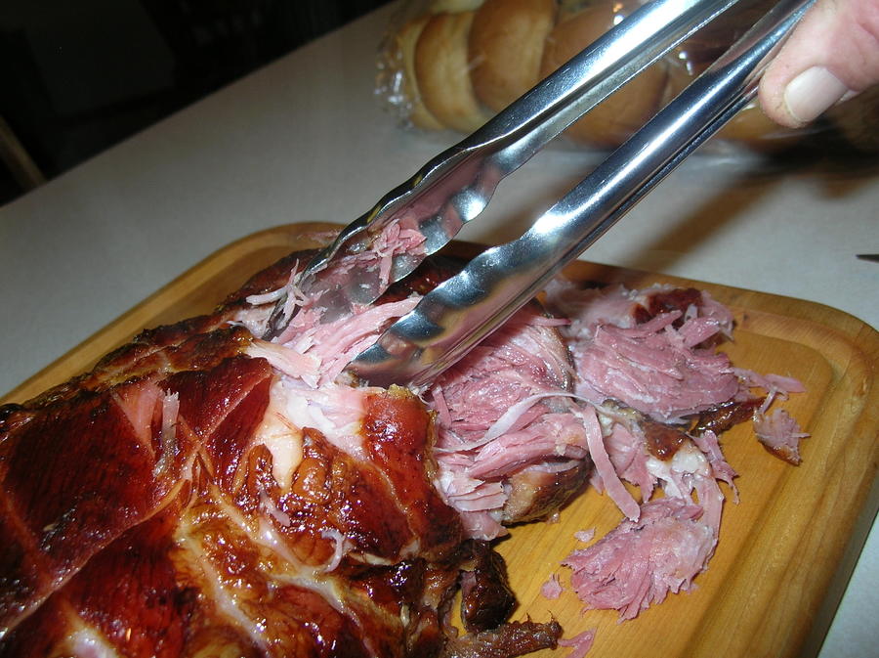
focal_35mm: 36
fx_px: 913
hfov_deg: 51.4
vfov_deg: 39.6
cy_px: 329
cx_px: 440
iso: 50
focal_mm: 6
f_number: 2.7
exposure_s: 1/60.1
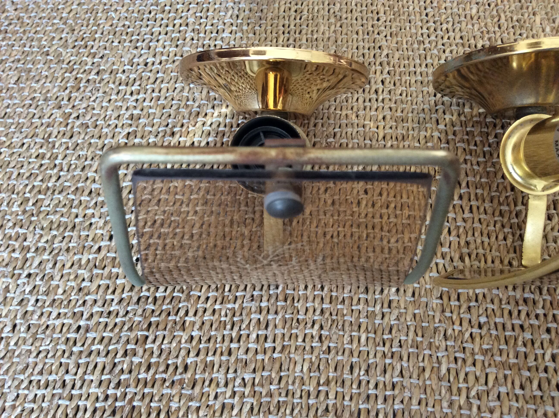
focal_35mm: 32
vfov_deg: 44.1
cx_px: 280
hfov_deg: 56.9
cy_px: 209
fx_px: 516
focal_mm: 3.3
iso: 160
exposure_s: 1/25
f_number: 2.4
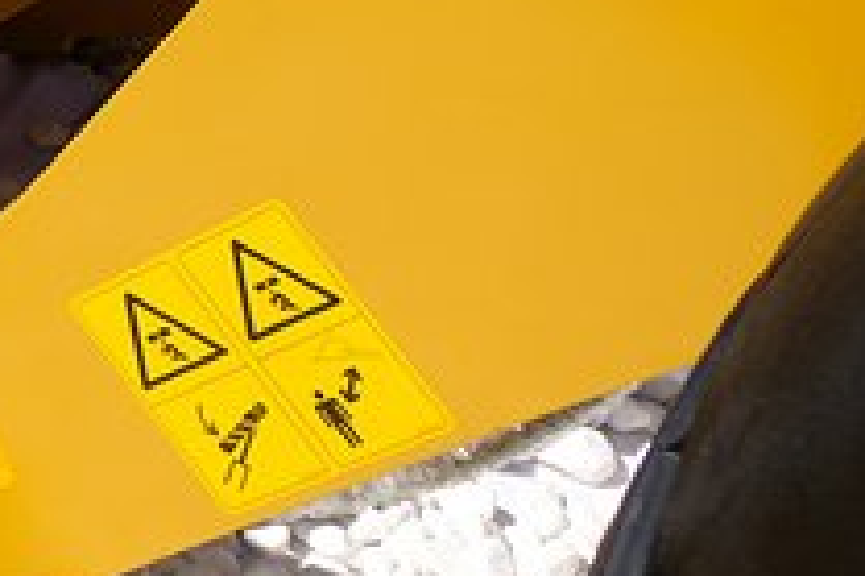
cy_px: -222
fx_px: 2209
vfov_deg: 14.1
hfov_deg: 18.1
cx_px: -646
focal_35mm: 92
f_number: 5.6
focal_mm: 16
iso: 200
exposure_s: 1/850
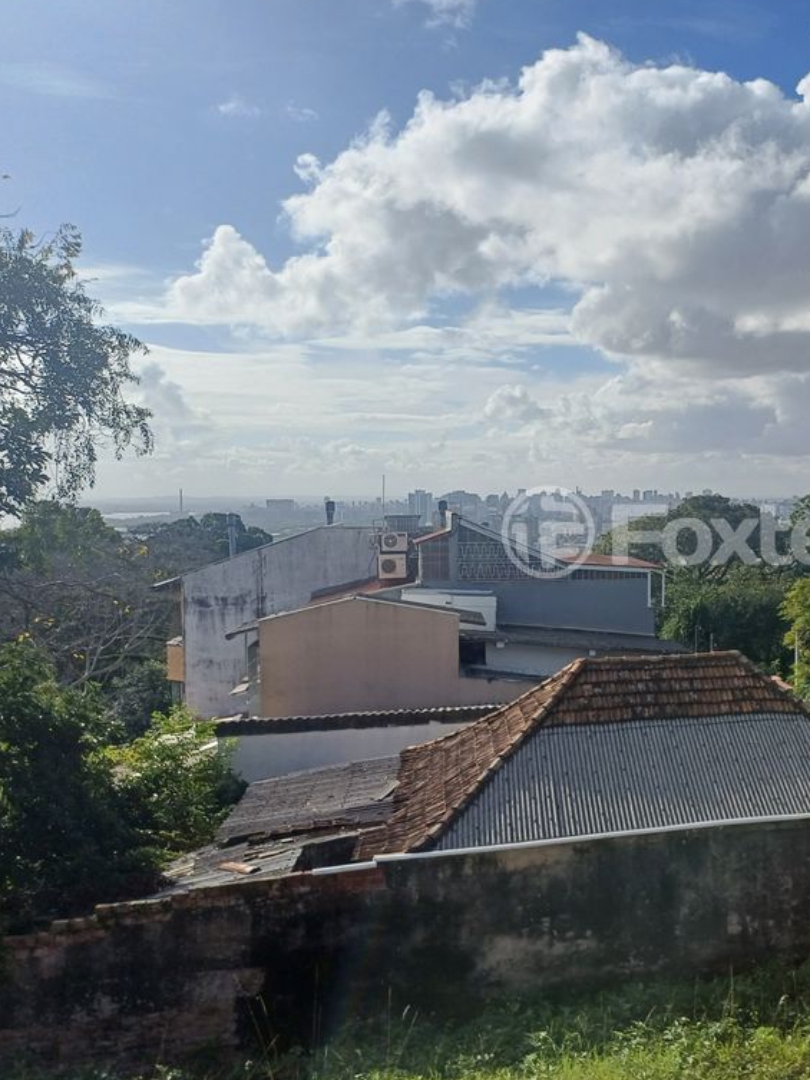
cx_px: 690
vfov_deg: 53.9
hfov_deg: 39.5
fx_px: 1060
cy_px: 532
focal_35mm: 34
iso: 50
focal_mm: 4.65
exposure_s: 1/2732
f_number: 1.8
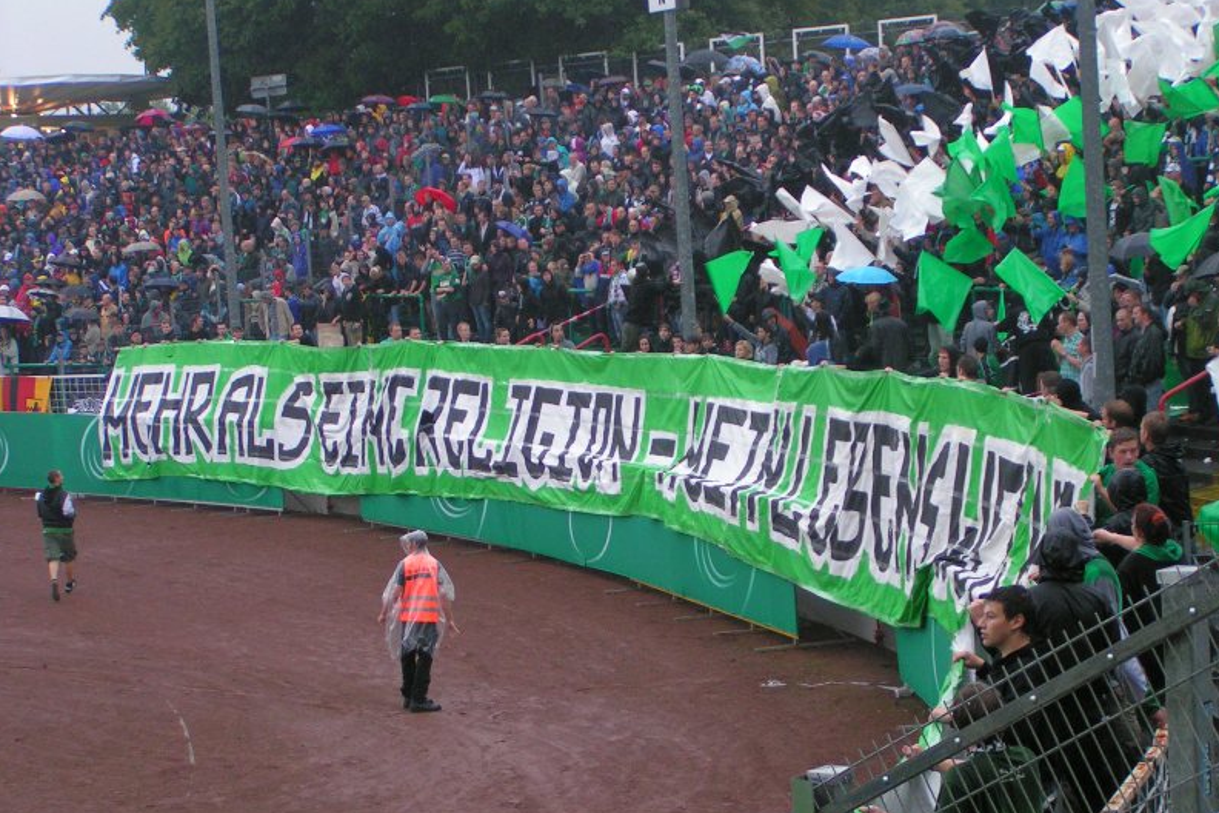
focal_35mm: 83
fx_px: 2810
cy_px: 445
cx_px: 614
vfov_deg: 16.5
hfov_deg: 24.5
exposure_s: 1/80
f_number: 3.2
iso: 125
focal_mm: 12.1
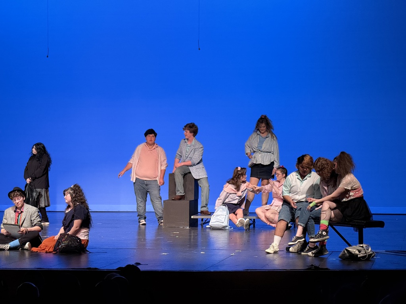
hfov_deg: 16.4
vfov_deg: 12.3
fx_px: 1407
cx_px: 203
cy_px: 152
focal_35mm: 120
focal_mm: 15.66
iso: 500
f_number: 2.8
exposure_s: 1/60
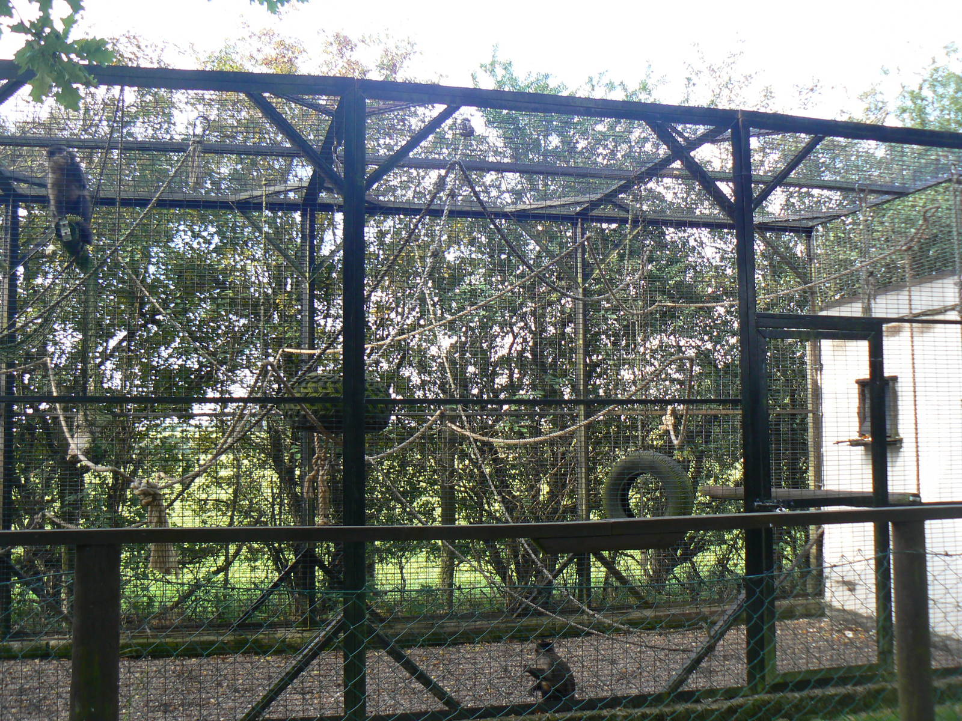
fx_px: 1000
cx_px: 481
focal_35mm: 36
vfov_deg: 39.7
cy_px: 360
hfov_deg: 51.4
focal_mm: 6
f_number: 4
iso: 80
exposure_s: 1/60
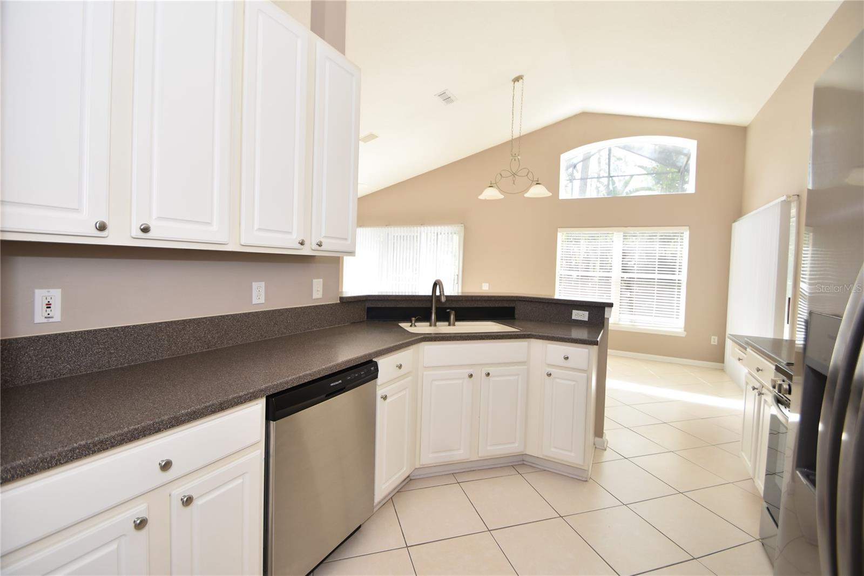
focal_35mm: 15
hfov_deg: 100.4
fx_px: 360
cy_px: 288
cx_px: 432
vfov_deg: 77.3
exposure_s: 1/80
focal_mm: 10
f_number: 4.5
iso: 200
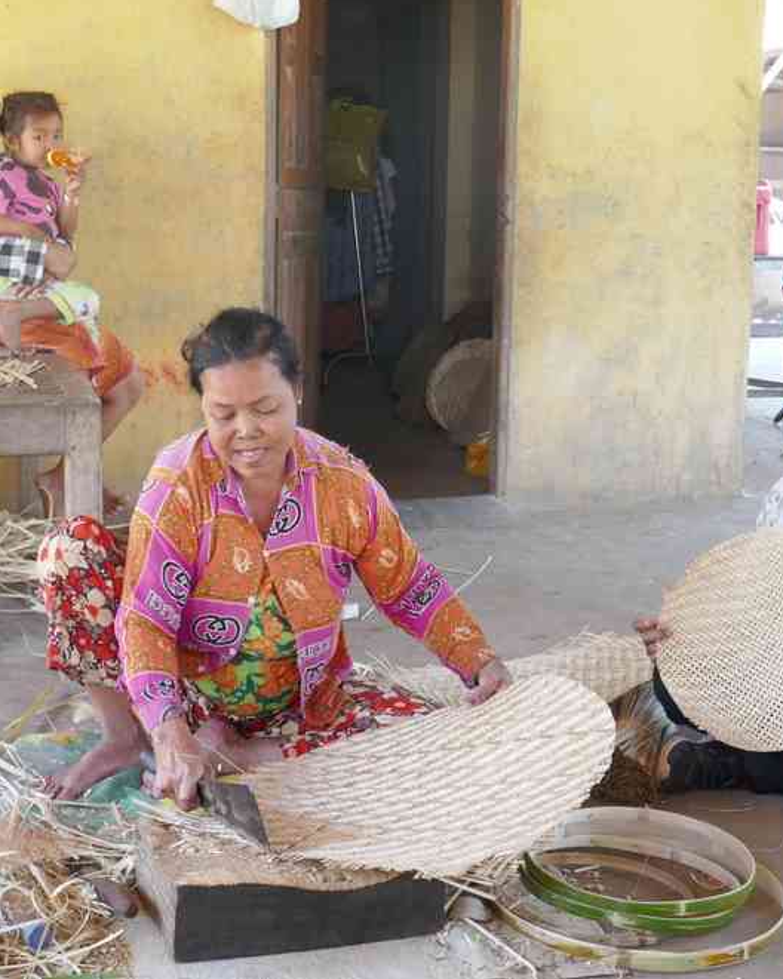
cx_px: 382
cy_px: 487
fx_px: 1564
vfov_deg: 34.7
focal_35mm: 54
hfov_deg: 28.1
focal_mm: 14
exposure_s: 1/80
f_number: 3.6
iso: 400
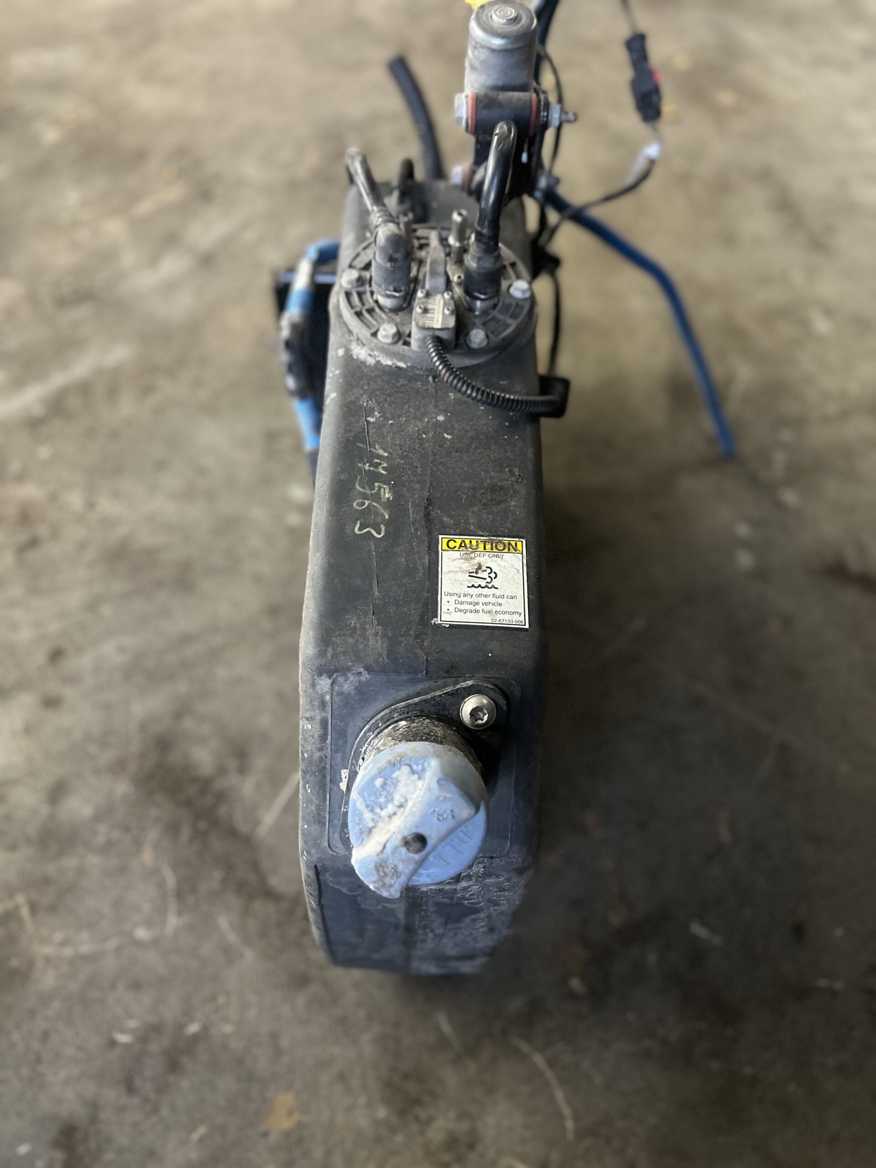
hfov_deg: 53.1
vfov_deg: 67.3
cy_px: 584
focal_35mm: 26
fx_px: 877
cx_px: 438
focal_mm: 5.7
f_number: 1.5
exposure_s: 1/30
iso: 500
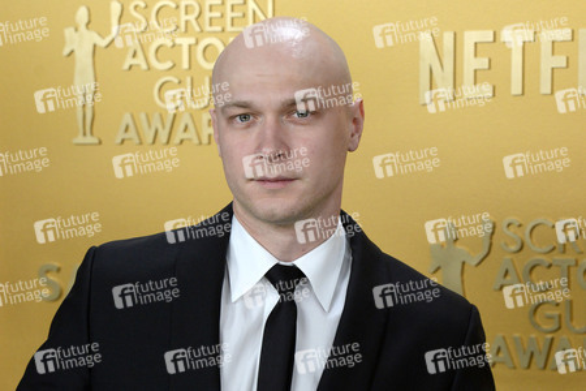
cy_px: 196
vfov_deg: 11.8
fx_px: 1888
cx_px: 293
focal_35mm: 116
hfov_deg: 17.6
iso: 2500
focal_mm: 116
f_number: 6.3
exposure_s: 1/250
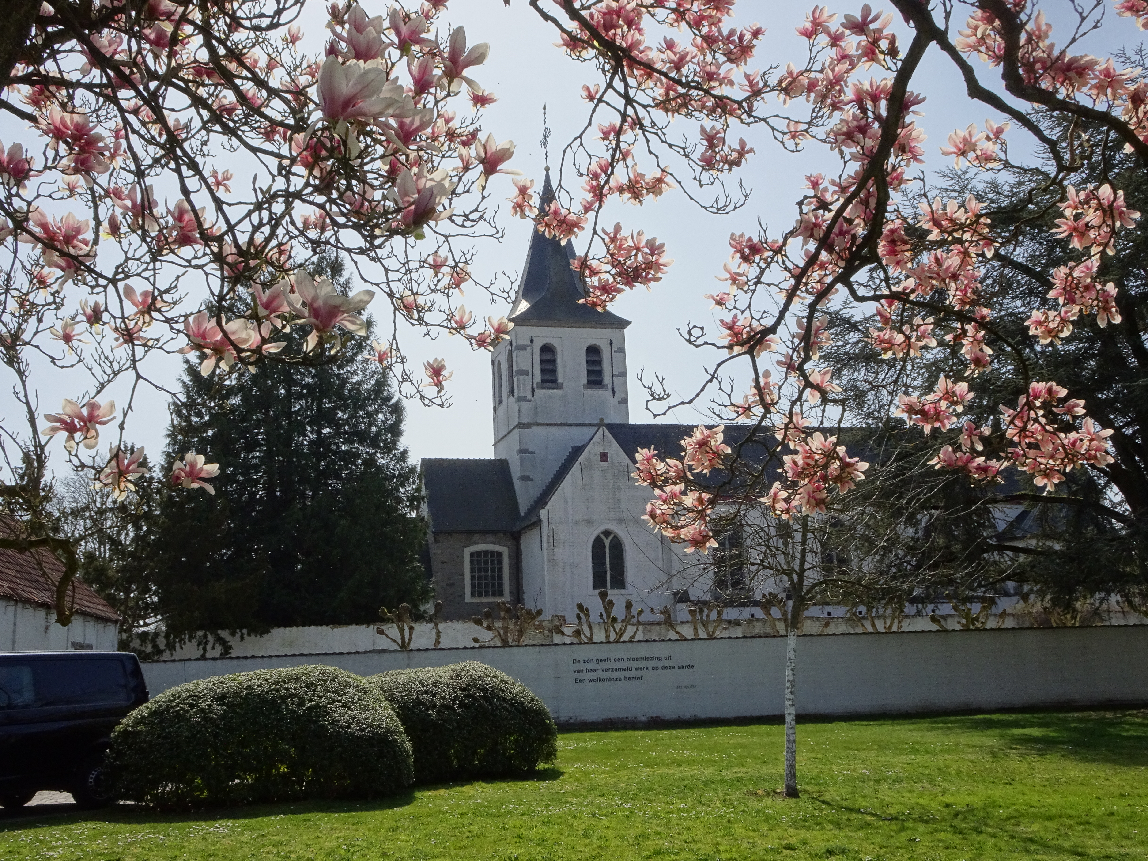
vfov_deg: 38.7
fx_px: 1227
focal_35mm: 37
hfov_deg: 50.1
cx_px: 574
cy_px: 430
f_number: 5
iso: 80
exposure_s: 1/400
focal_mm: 6.37
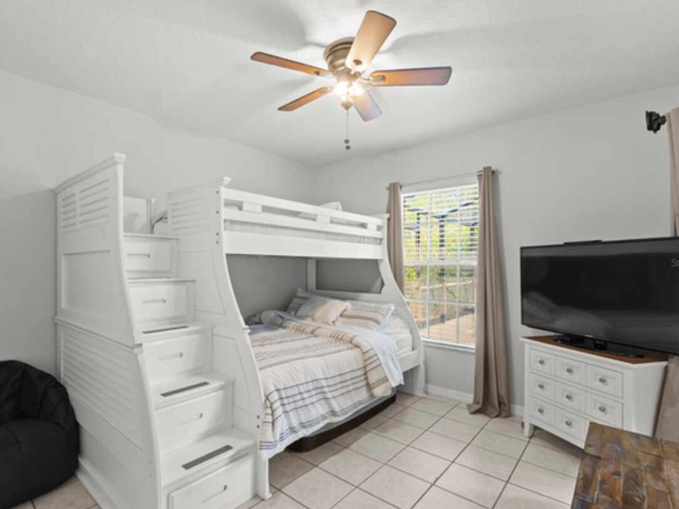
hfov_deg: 90.9
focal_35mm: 17
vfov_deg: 74.7
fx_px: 333
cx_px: 315
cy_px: 263
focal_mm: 10
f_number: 8
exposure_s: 1
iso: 100
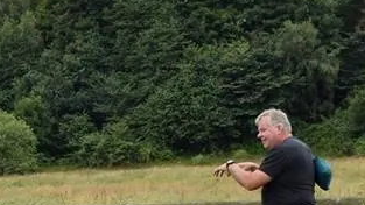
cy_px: 200
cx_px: -124
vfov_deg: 8.6
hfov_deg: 14.5
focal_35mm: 141
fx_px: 1365
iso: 220
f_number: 8
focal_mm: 26
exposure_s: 1/250
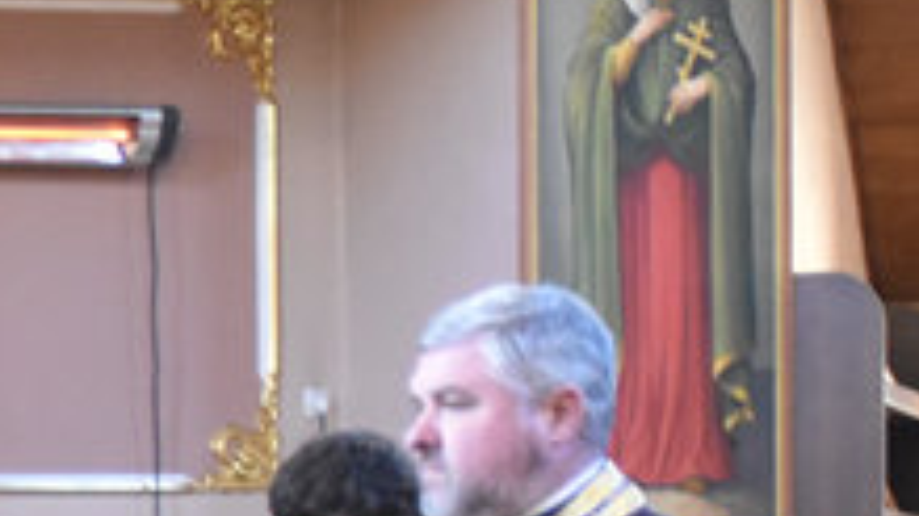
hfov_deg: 11.7
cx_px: -982
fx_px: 3946
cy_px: 665
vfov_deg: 7.4
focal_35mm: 162
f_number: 3.5
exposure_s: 1/30
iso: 2800
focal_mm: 22
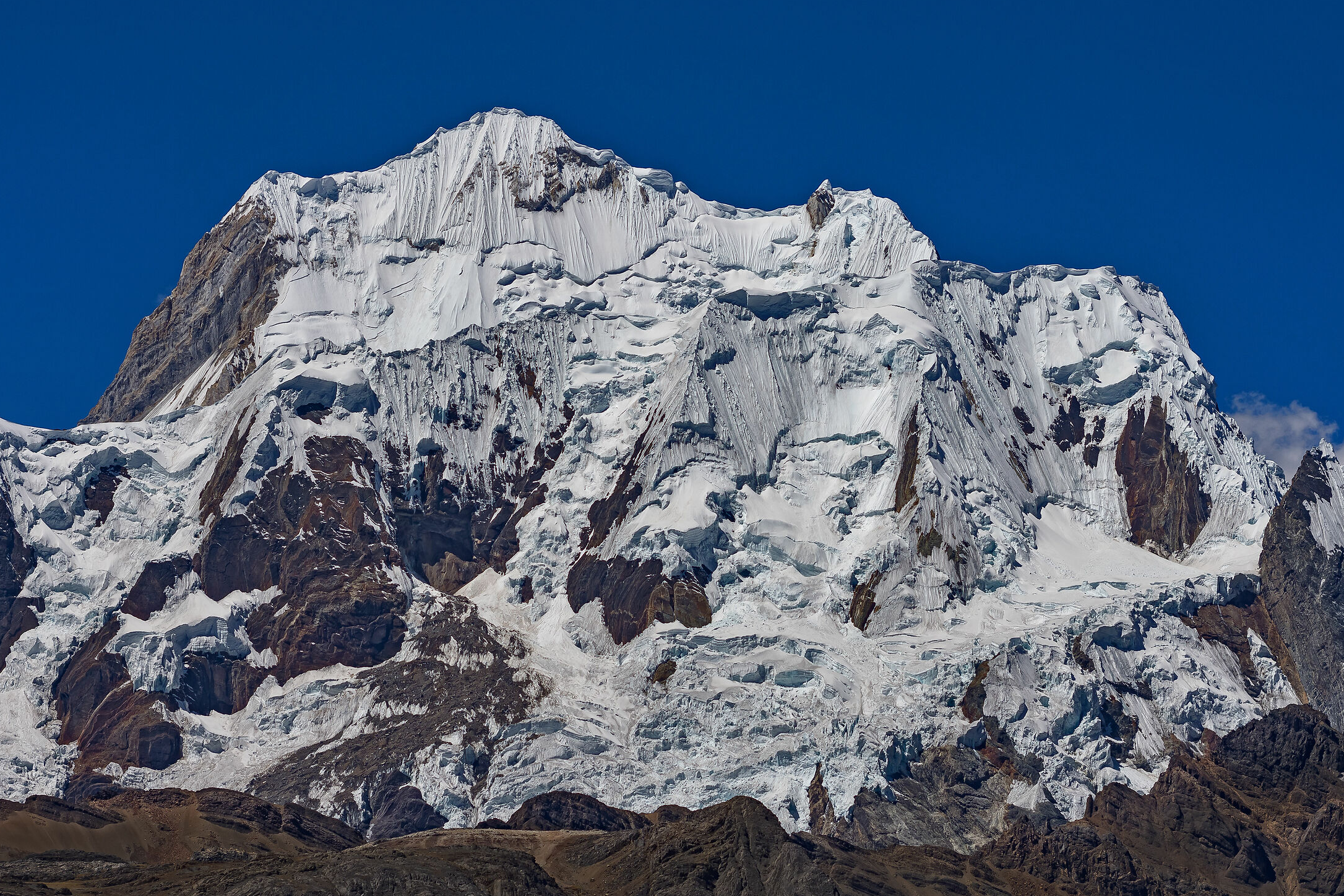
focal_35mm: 116
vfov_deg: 11.8
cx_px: 639
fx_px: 4330
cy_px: 441
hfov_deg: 17.6
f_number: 7.1
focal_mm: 70
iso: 100
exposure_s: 1/500
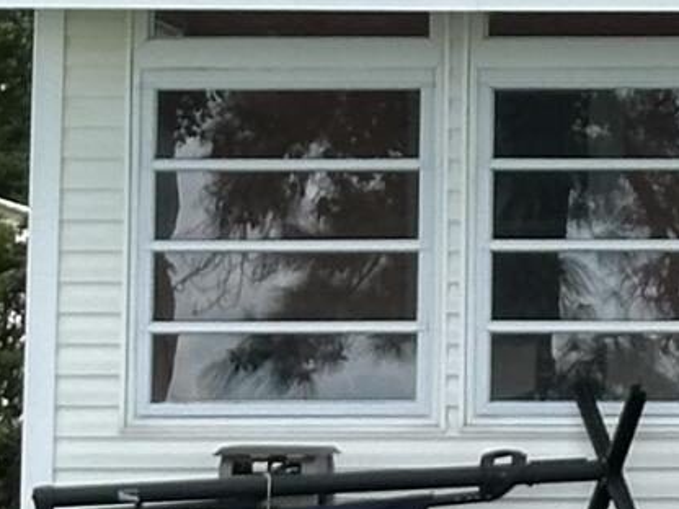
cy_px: -165
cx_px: 1084
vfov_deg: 4.3
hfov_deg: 5.7
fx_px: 6787
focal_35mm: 346
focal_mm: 6.86
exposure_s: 1/858
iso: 64
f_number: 1.78
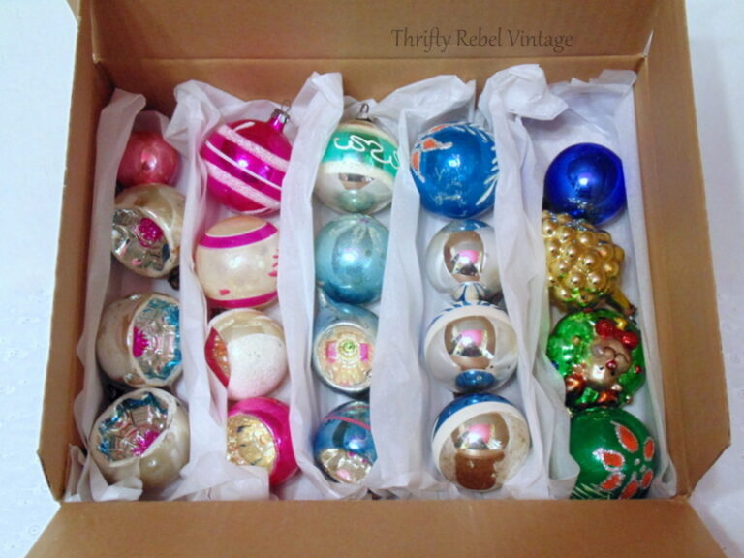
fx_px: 1139
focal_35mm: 53
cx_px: 372
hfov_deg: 36.2
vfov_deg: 27.5
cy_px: 279
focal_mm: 9.5
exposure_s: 1/15
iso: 400
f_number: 3.9
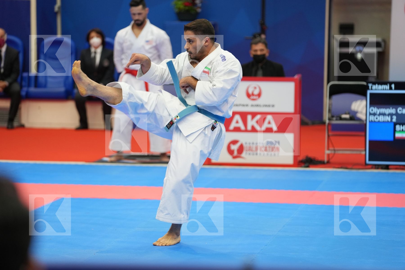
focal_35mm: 151
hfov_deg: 13.6
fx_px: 1699
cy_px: 135
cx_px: 202
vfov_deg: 9.1
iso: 1250
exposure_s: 1/500
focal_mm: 151
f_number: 2.8
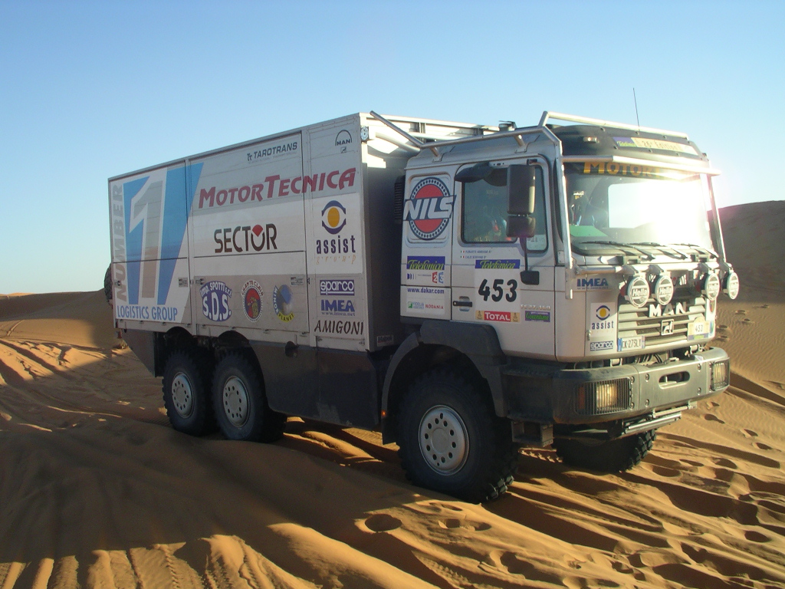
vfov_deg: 38.7
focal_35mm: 37
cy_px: 294
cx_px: 392
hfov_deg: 50.1
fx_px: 839
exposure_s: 1/100
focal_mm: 5.7
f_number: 6.9
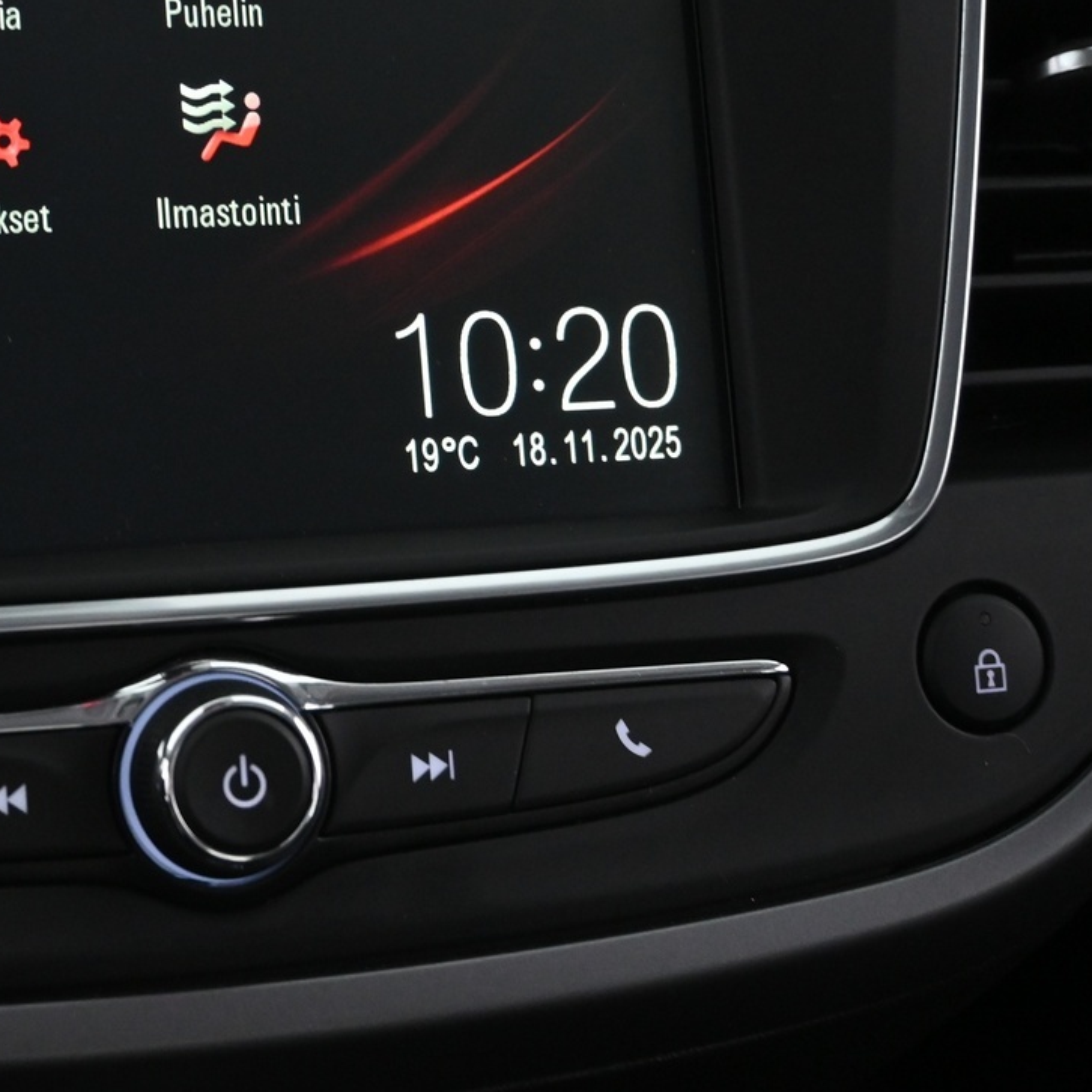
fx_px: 2692
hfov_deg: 22.5
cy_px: 376
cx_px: 164
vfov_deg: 22.8
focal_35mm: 75
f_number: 4.5
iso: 2000
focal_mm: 26.5
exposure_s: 1/40
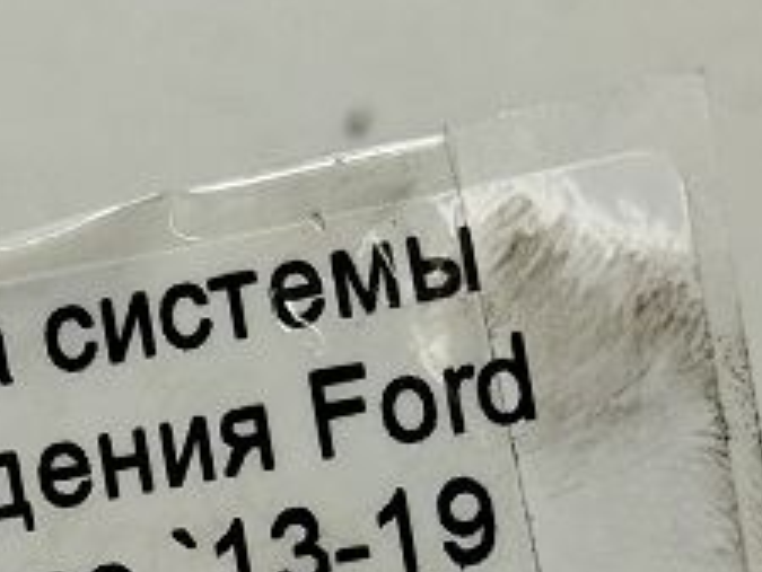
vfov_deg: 9.9
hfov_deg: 13.5
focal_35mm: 144
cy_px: 938
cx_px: -54
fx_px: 3172
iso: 100
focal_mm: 4.71
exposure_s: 1/256
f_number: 1.79
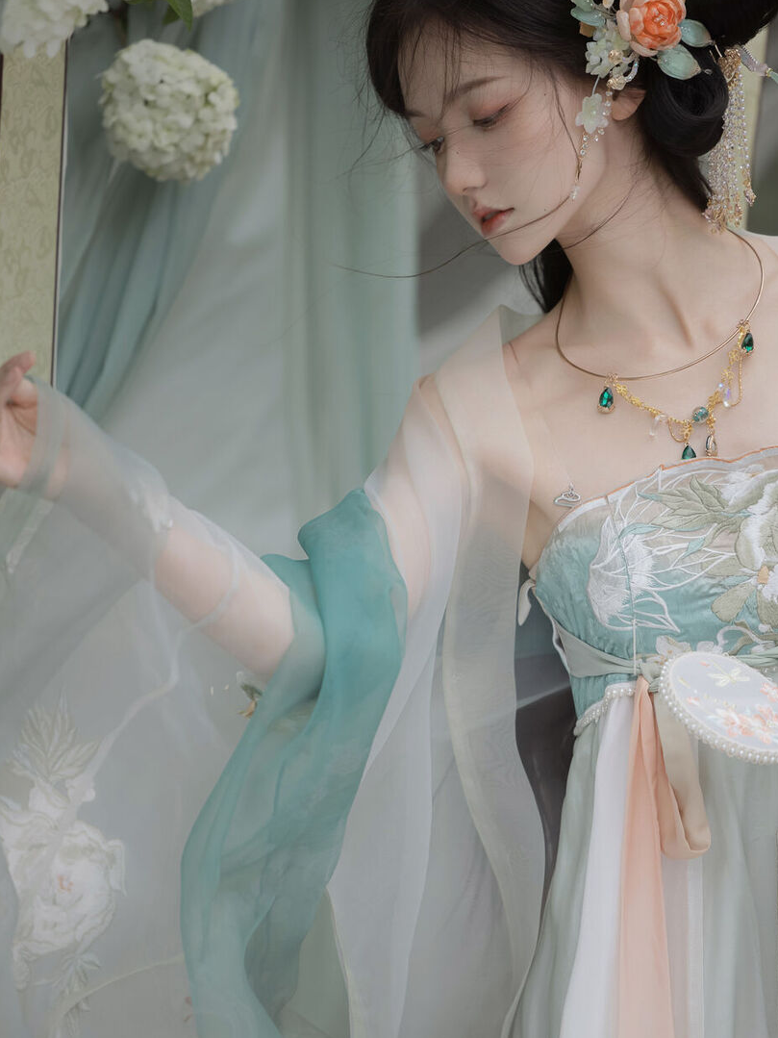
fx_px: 7823
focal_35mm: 261
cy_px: 631
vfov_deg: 7.6
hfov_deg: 5.7
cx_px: 403
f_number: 2.8
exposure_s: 1/1000
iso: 200
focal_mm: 187
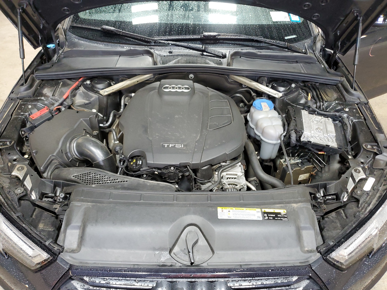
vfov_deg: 53.1
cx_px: 194
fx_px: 291
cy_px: 145
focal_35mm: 26
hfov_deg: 67.3
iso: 195
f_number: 1.5
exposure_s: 1/60.2
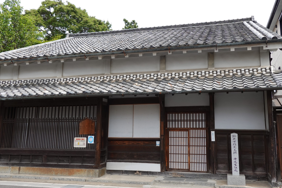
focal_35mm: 35
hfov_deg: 54.3
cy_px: 82
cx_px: 157
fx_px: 274
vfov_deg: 37.8
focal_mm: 9
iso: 100
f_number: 4
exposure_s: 1/320
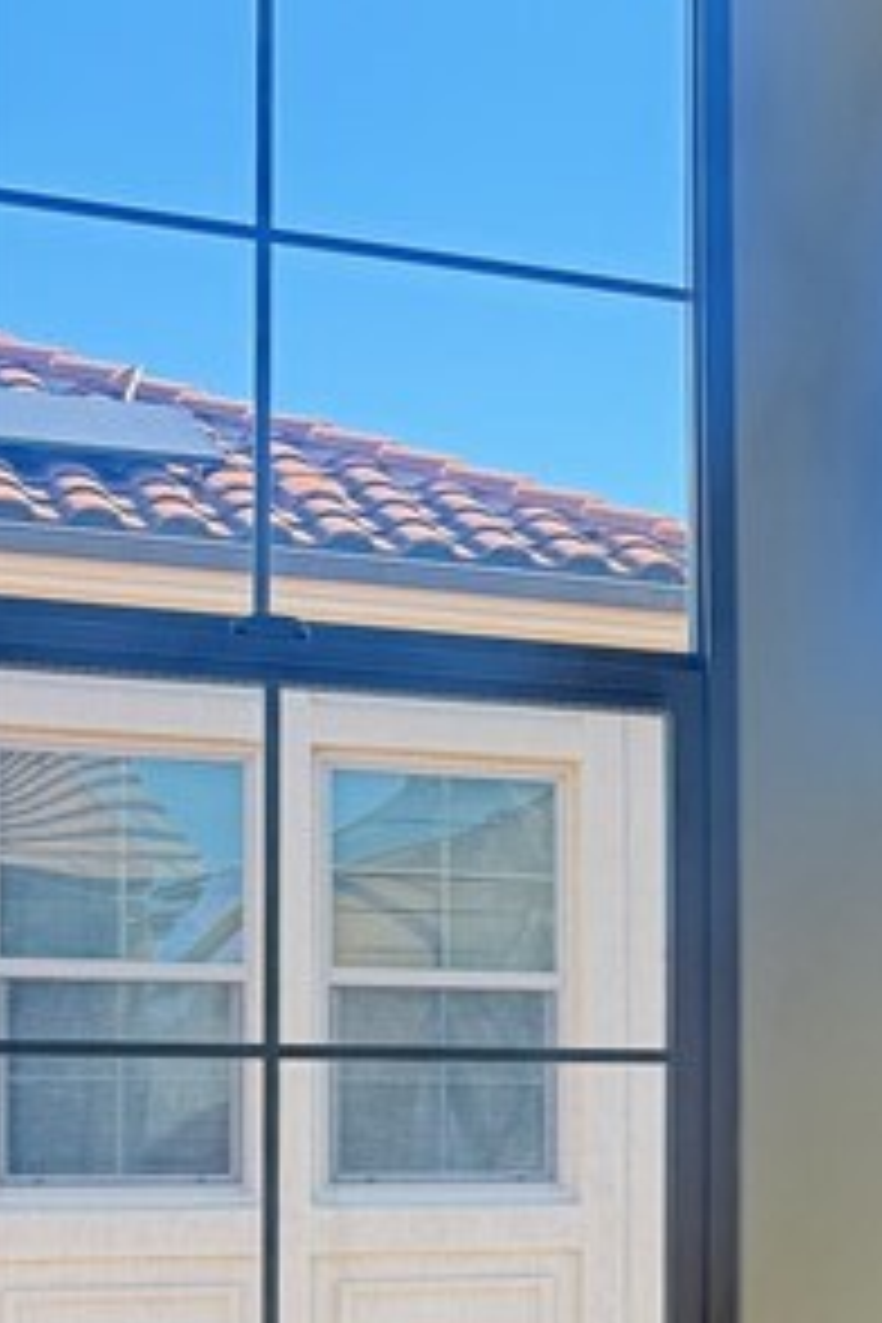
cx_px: 1706
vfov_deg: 23.0
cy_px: 1112
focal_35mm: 87
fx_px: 3197
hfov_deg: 13.6
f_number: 1.78
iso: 100
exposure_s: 1/215
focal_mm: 6.76
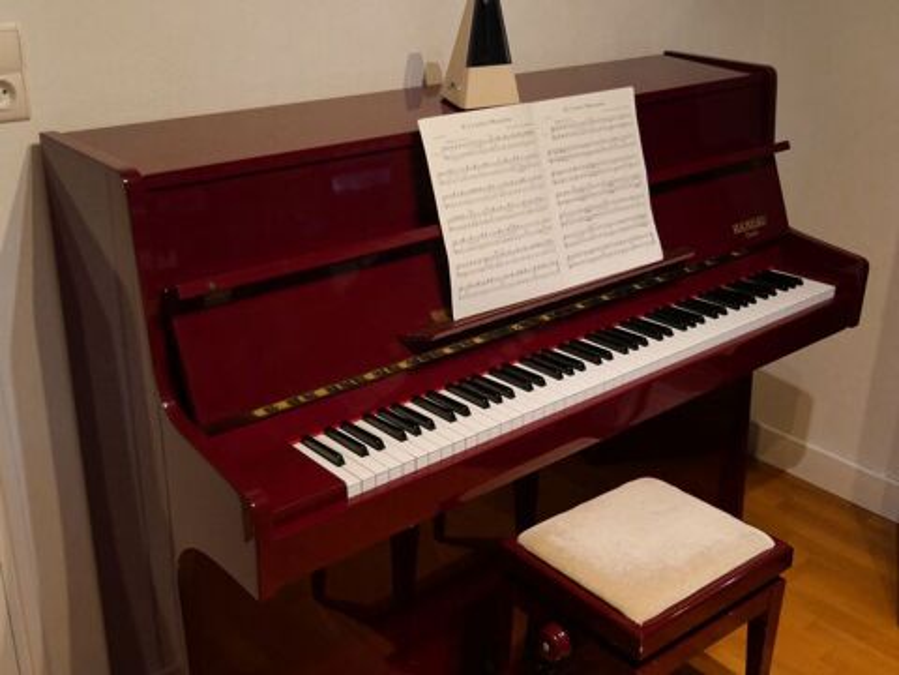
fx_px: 987
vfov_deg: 37.7
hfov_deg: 49.0
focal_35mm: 38
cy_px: 338
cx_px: 450
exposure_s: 1/60
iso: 2000
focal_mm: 19
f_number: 3.8
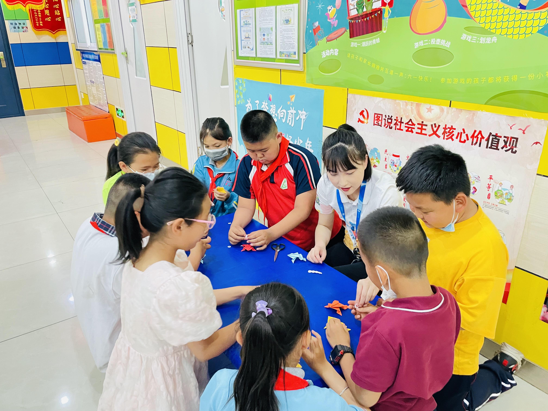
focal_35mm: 26
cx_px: 274
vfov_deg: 53.1
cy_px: 206
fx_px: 412
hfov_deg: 67.3
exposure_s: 1/33
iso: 500
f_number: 1.6
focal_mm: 4.2
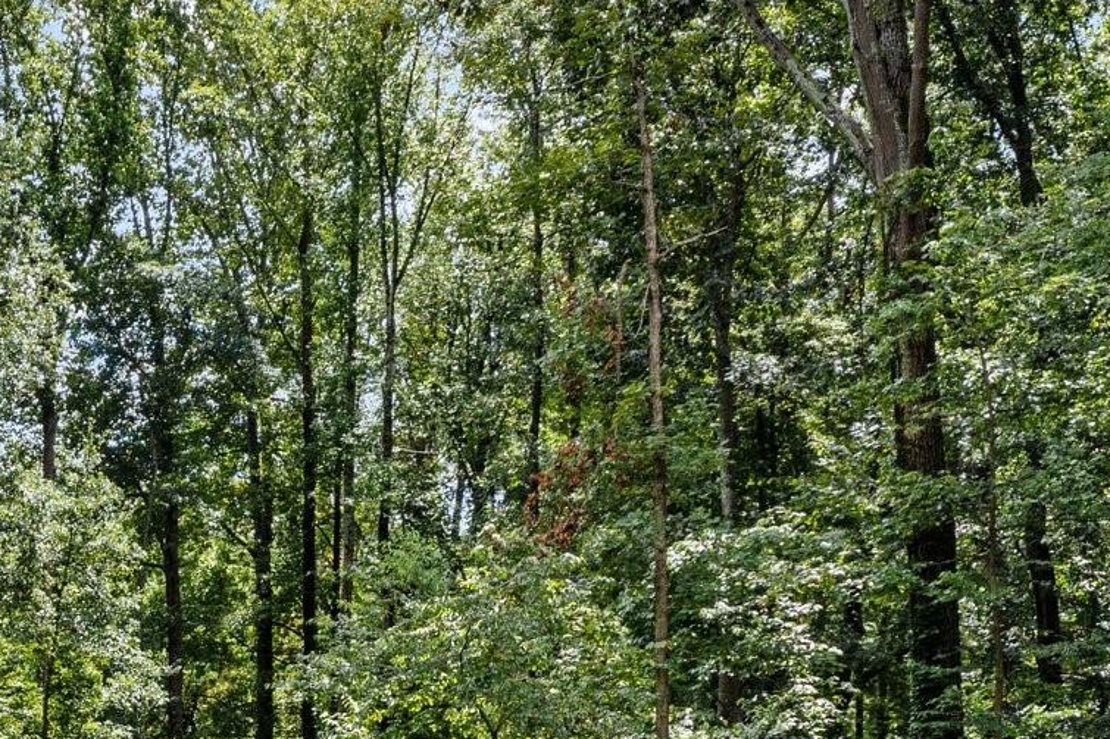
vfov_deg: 17.3
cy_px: 829
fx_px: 2343
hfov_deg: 25.3
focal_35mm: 76
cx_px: -10
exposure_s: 1/320
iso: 100
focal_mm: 10.26
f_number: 5
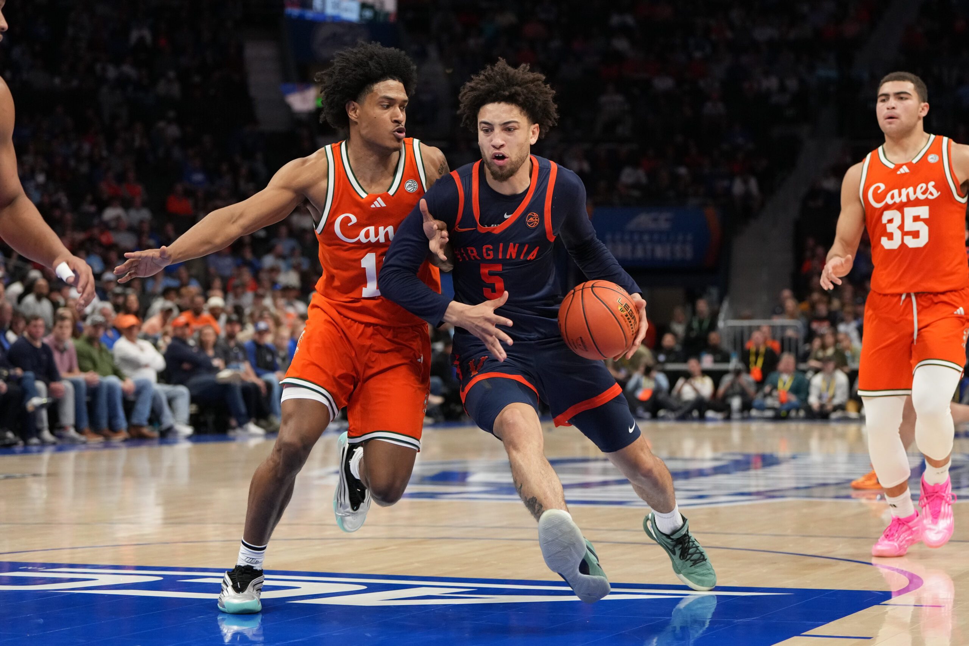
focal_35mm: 70
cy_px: 323
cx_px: 484
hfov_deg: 28.8
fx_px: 1884
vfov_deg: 19.5
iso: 3200
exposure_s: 1/1600
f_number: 2.8
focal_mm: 70
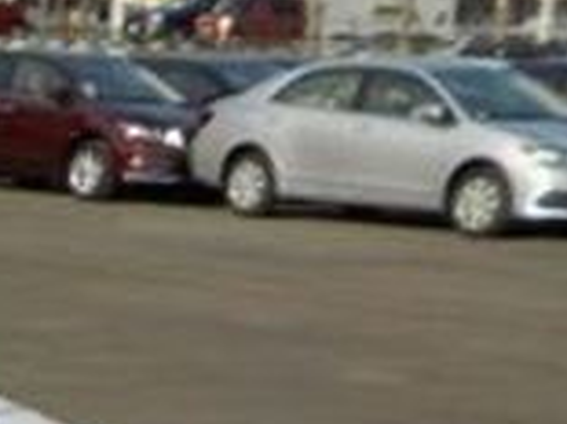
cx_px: -516
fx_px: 2537
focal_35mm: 155
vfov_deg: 9.0
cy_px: 844
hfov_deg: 11.6
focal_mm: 4.1
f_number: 3.3
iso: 125
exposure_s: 1/1250
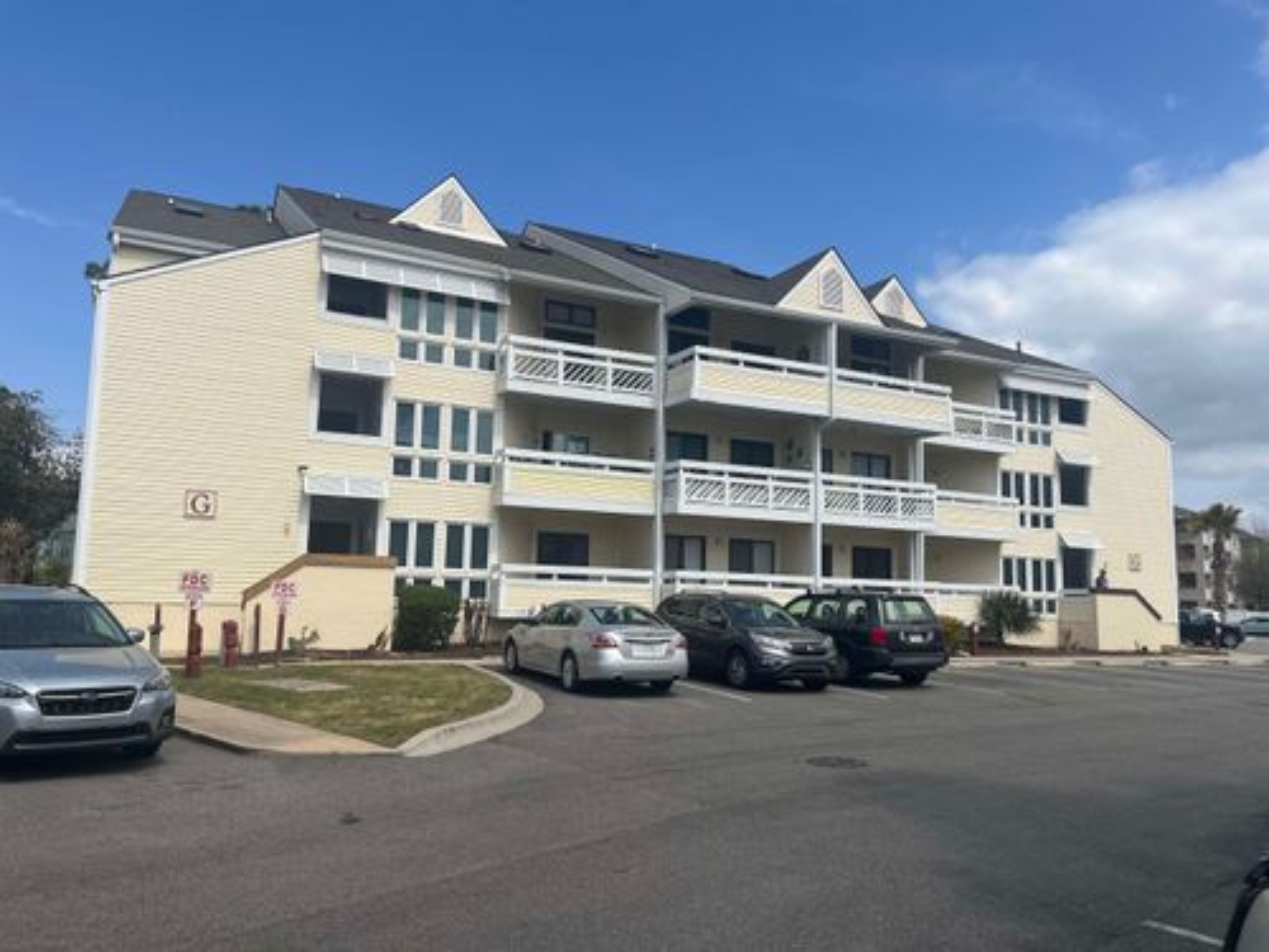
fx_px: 953
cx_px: 634
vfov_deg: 53.1
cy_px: 476
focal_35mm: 26
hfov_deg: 67.3
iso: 50
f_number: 1.6
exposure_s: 1/5848
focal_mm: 5.1
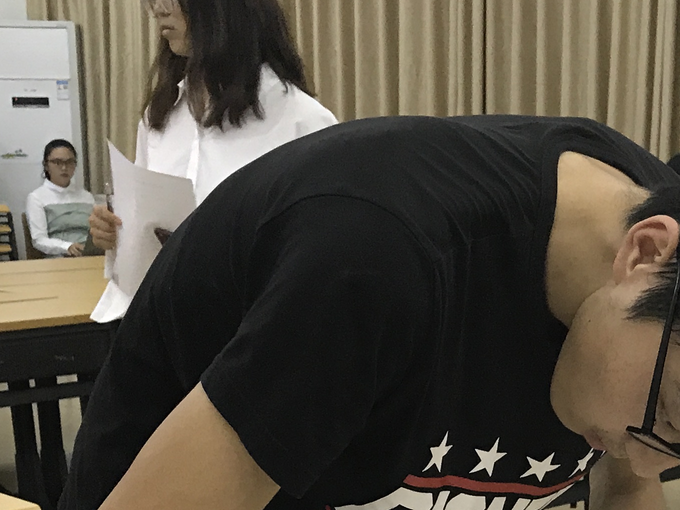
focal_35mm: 83
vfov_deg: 17.1
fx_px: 1630
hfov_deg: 23.3
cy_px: 590
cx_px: 520
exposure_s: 1/17
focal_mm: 3.99
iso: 50
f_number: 1.8
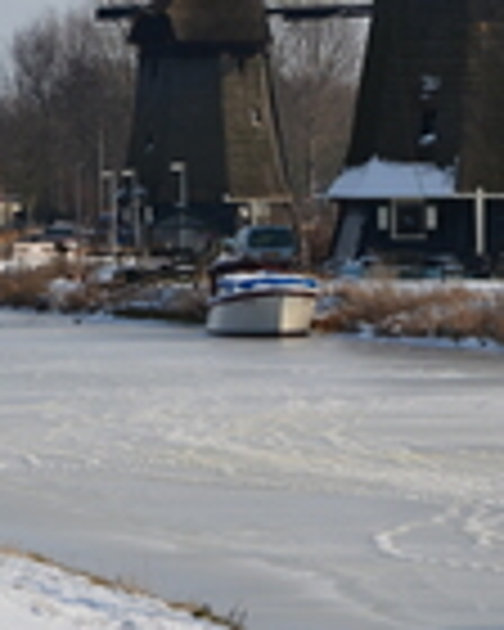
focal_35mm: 397
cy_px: -20
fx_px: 7402
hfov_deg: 3.9
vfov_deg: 4.9
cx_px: 819
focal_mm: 86
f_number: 13
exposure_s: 1/200
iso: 100
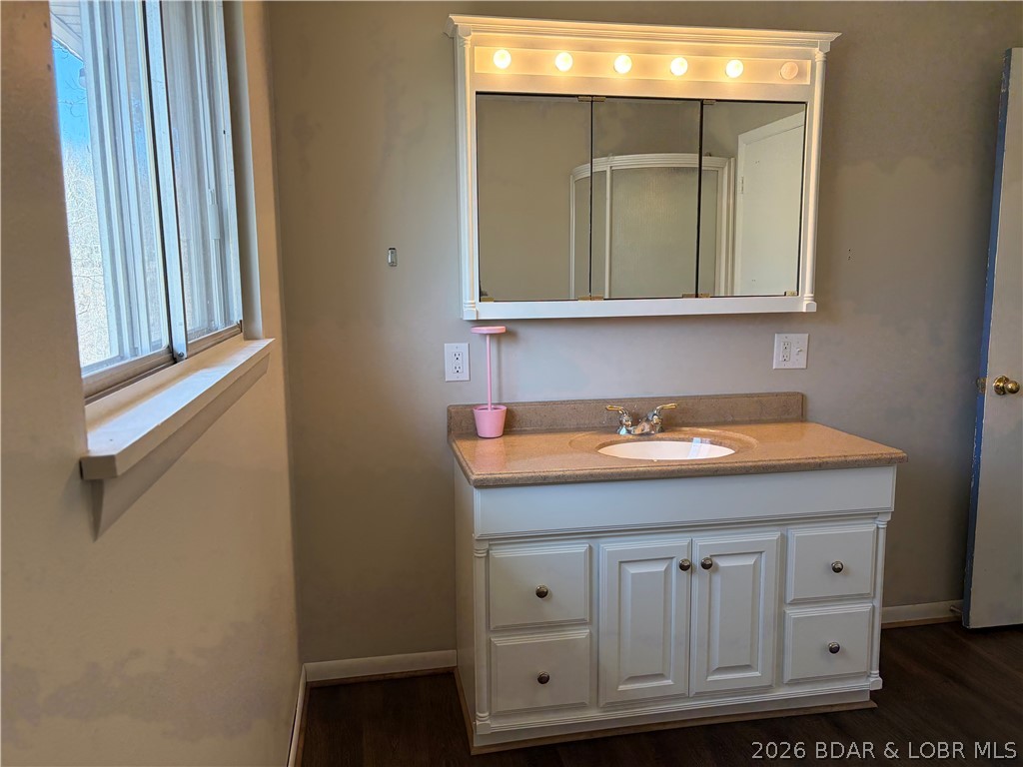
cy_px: 384
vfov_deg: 53.1
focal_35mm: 26
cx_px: 512
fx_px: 768
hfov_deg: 67.3
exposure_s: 1/181
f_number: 1.6
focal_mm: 5.96
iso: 125
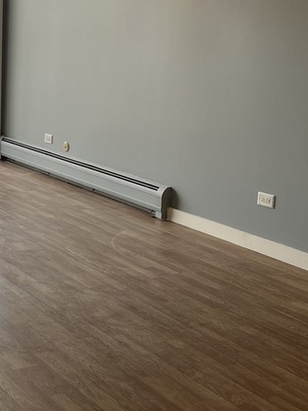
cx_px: -43
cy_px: 208
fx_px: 771
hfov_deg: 21.3
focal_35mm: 65
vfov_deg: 29.8
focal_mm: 5.7
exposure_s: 1/123
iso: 32
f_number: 1.5
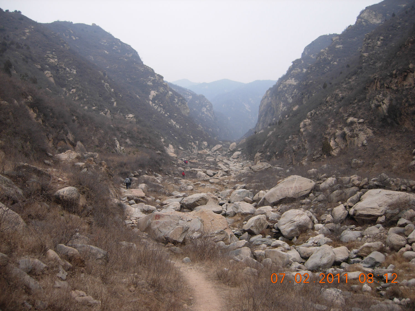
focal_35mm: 36
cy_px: 156
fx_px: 432
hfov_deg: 51.4
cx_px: 208
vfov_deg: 39.7
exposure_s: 1/78.3
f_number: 3
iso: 50
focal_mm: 7.5
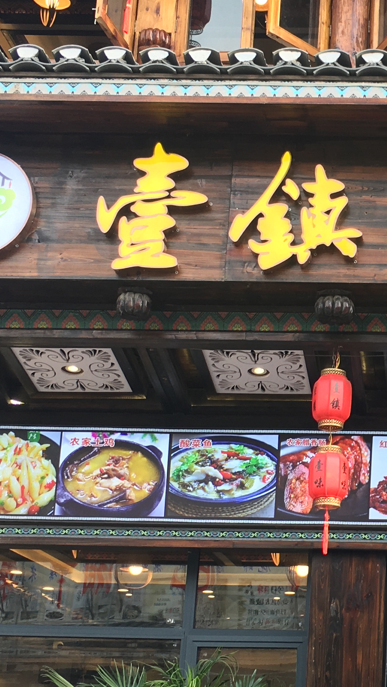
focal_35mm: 70
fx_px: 1277
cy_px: 385
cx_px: 420
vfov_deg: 30.1
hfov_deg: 16.7
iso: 25
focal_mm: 4.15
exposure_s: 1/103
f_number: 2.2
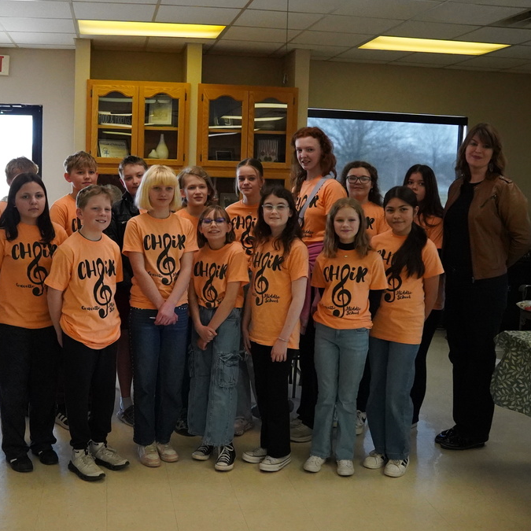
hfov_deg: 41.2
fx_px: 694
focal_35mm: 40
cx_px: 171
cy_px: 267
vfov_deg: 41.9
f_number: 3.5
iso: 8000
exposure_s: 1/1600
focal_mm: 21
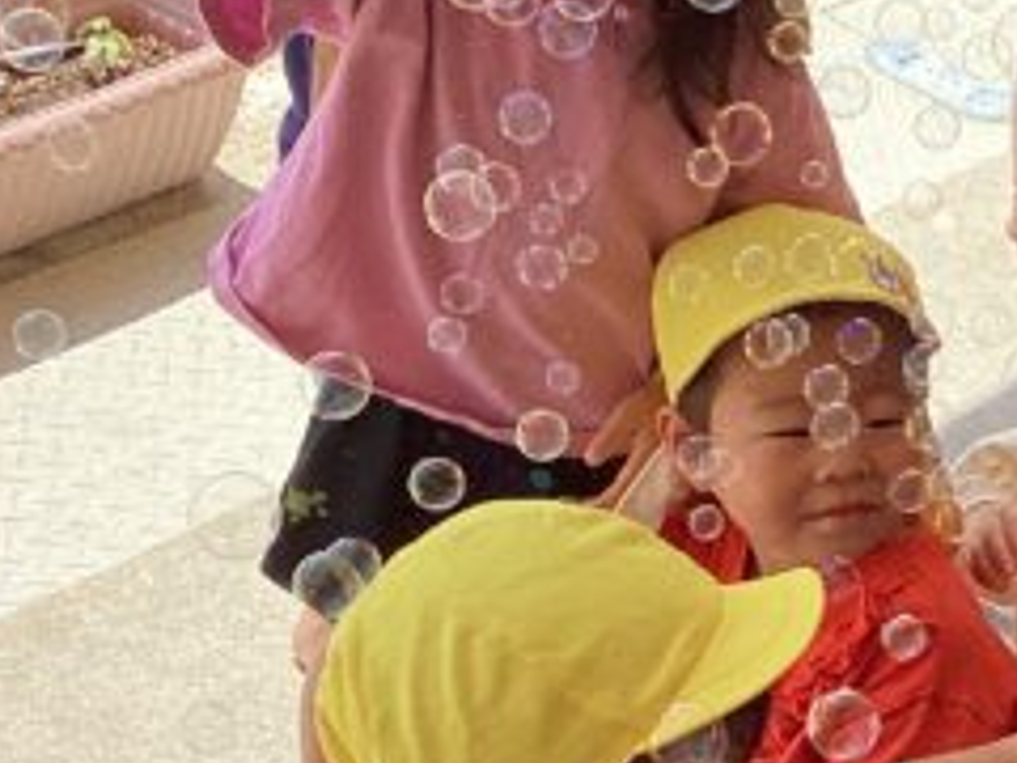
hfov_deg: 19.4
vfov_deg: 14.9
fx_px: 2909
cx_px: 966
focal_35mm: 99
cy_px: 487
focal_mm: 3.3
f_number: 2.4
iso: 25
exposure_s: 1/657
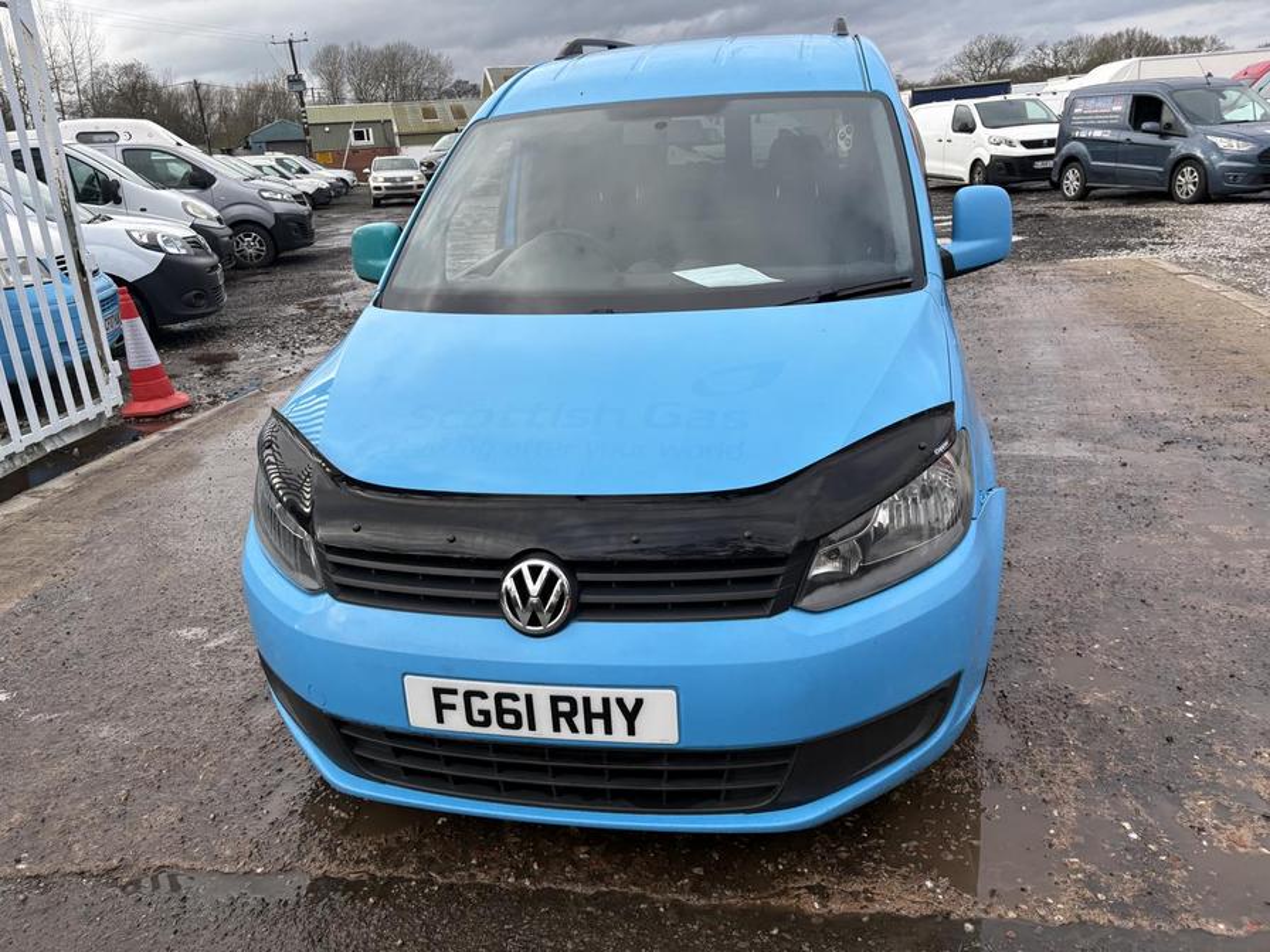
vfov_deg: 53.1
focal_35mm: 26
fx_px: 954
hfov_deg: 67.3
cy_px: 476
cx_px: 635
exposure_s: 1/820
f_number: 1.6
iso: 50
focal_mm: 5.96
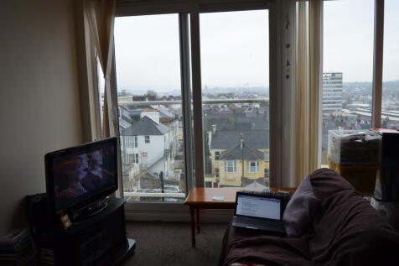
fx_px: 332
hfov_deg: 61.9
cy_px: 133
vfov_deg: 43.6
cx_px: 200
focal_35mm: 30
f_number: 5.6
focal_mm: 20
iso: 400
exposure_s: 1/125
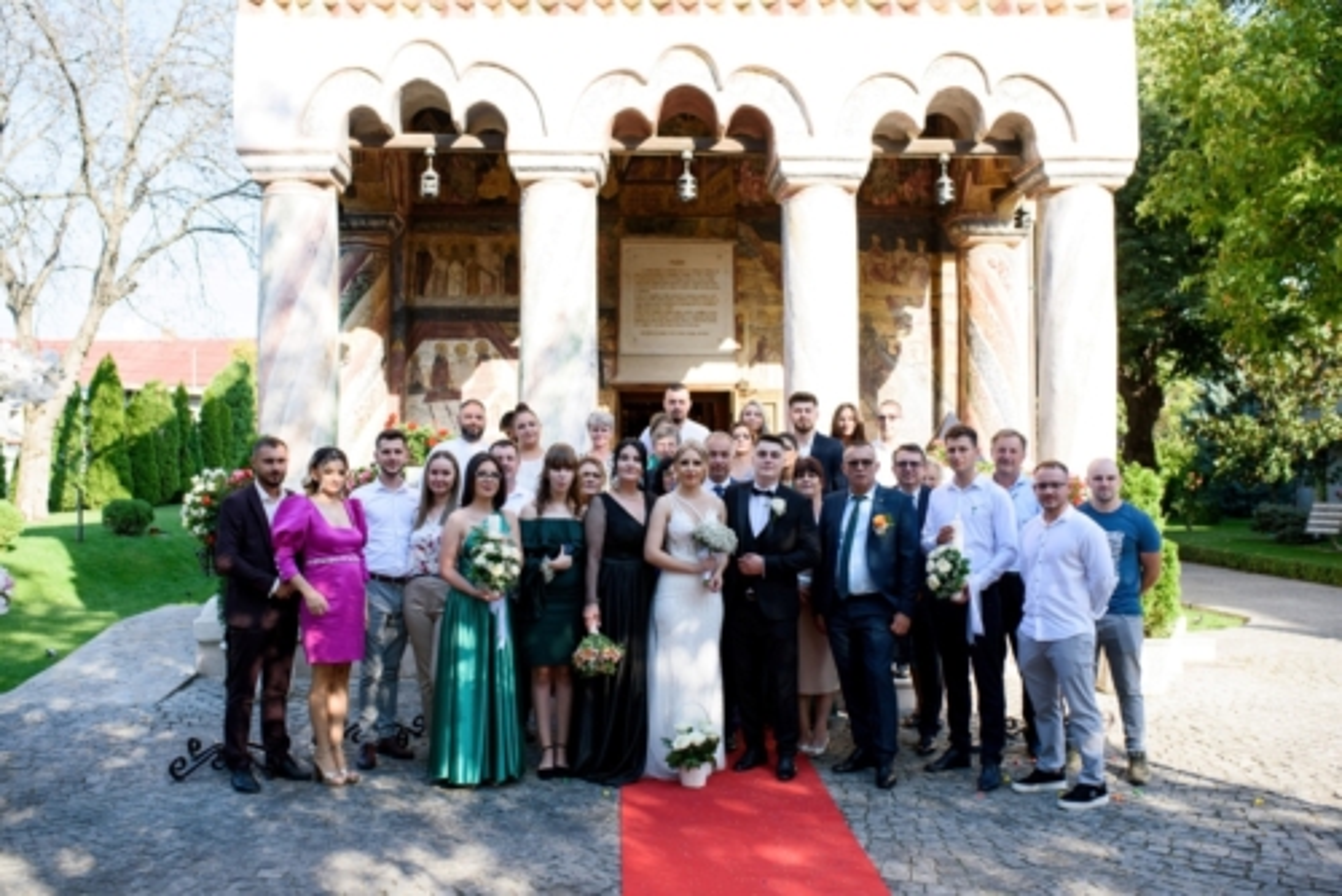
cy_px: 448
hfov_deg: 54.4
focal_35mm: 35
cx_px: 671
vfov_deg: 37.9
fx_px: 1305
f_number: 3.2
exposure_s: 1/400
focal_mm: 35
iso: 100
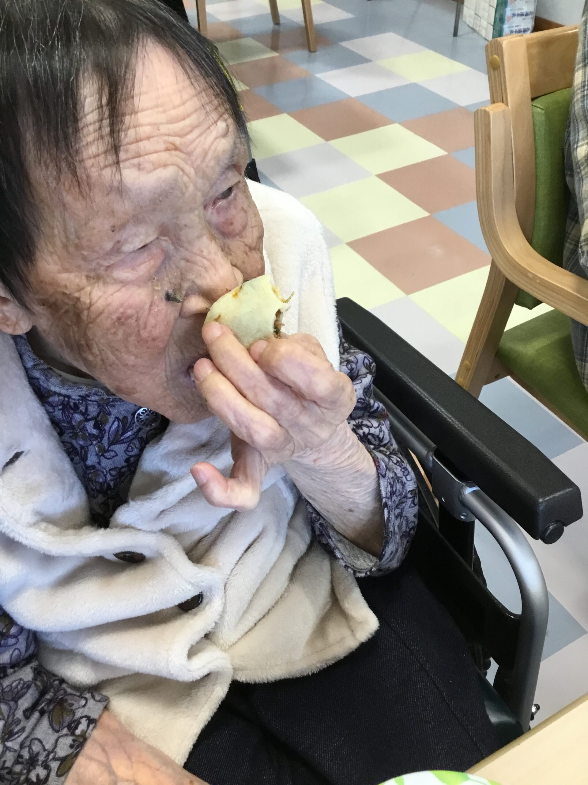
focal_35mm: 31
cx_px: 294
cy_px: 392
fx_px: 702
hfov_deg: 45.4
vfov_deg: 58.4
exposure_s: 1/30
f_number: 2.4
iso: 40
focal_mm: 3.3
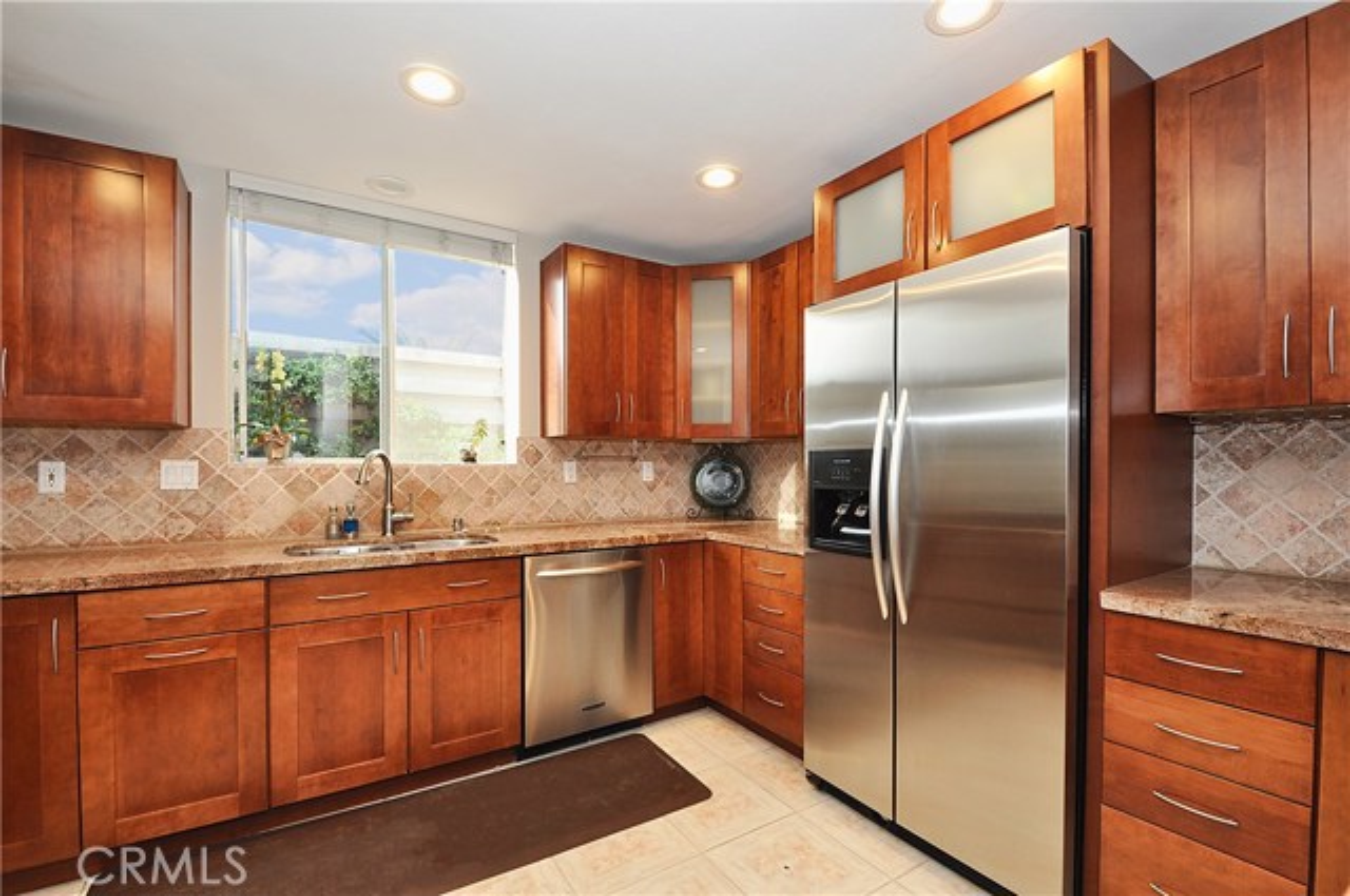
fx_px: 562
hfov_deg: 100.5
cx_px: 675
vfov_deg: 77.2
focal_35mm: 15
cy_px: 448
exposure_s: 1/20
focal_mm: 10
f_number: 8
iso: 320
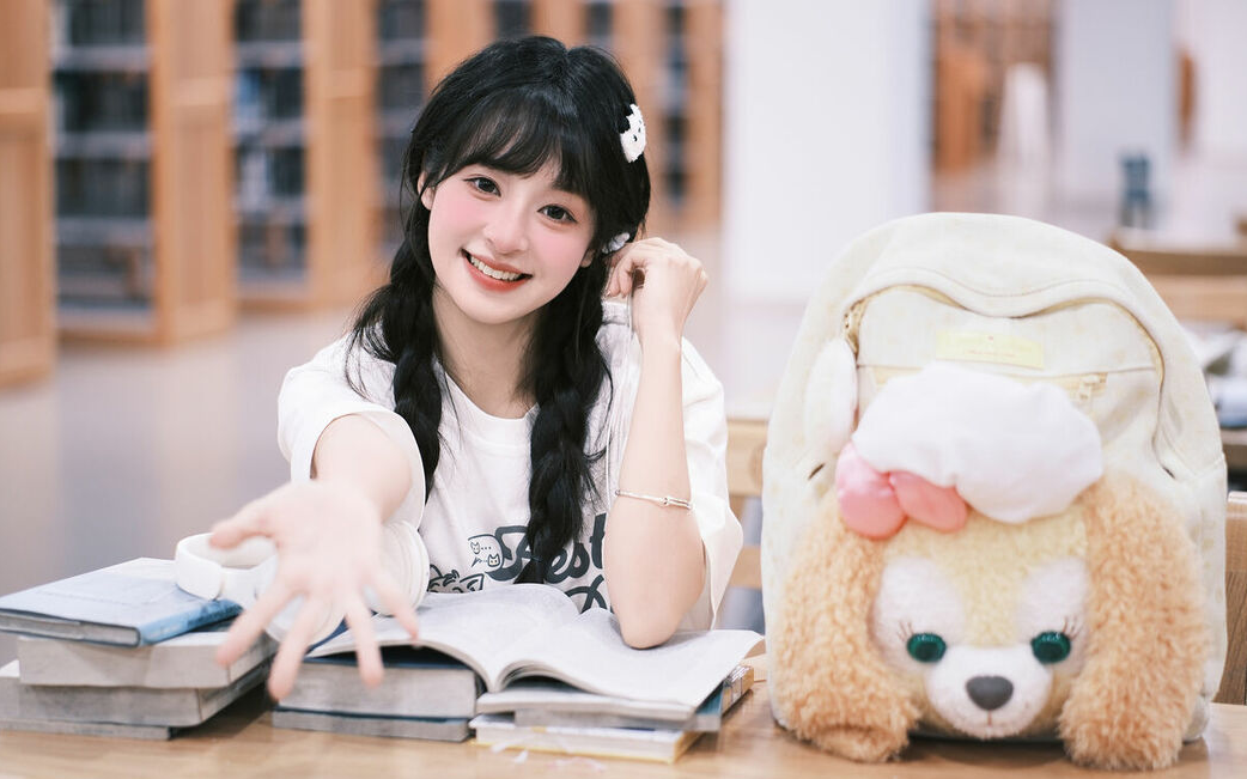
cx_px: 626
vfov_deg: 16.9
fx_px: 2617
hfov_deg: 26.8
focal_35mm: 77
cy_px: 371
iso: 500
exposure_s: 1/150
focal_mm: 50
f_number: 1.4
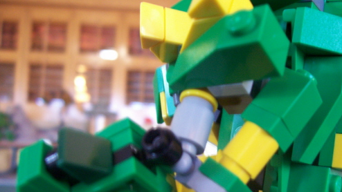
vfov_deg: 24.4
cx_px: 220
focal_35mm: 48
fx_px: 435
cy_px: 163
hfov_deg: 42.5
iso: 160
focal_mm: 5.6
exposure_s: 1/8
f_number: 2.7
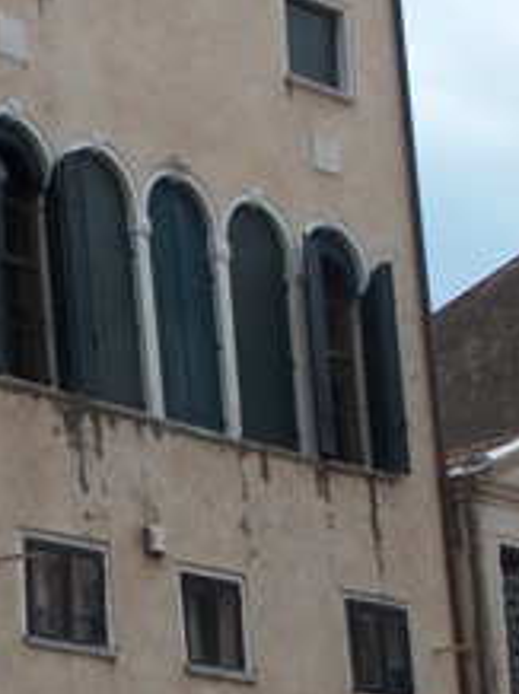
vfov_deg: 13.3
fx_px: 2964
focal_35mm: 148
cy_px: 579
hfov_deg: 10.0
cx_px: 115
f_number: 6.9
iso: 100
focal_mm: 14.73
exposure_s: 1/281
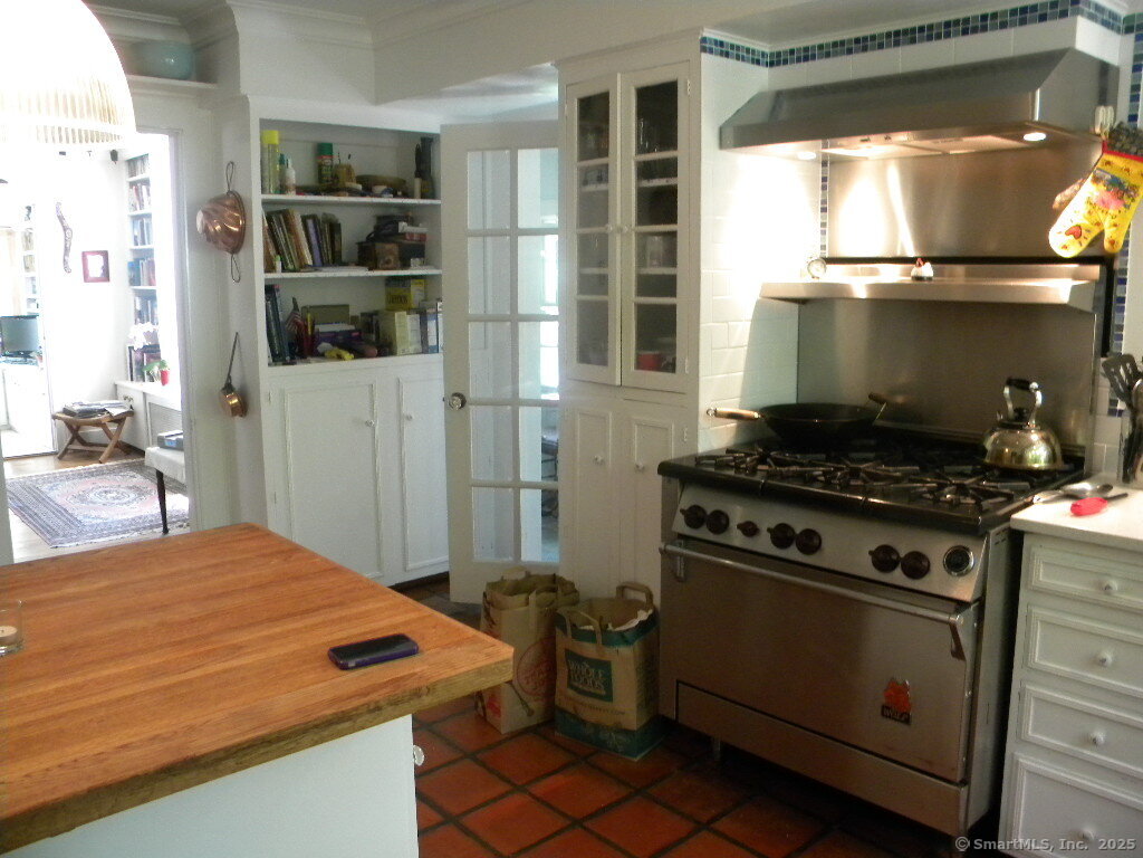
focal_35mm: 28
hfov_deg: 63.4
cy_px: 429
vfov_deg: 49.7
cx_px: 572
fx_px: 925
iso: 400
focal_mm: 5
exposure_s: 1/20.3
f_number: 3.5
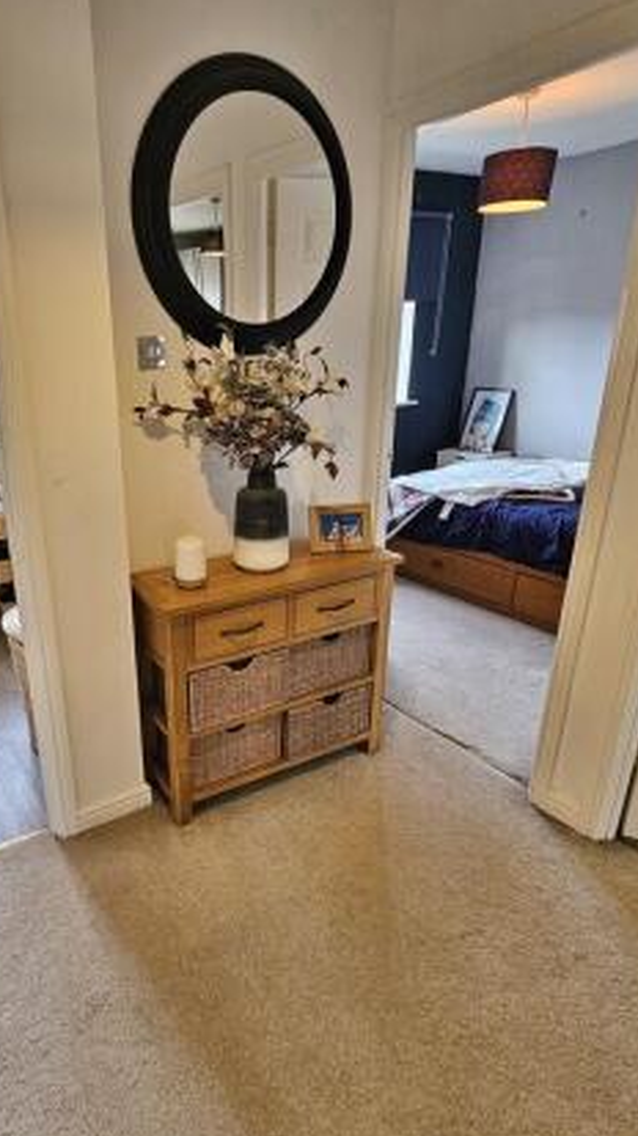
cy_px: 587
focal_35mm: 20
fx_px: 602
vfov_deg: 86.6
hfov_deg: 54.1
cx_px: 188
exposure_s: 1/50
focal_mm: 2.2
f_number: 2.2
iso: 200
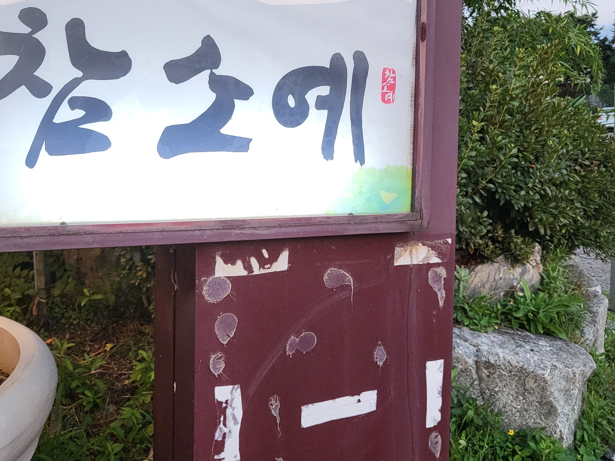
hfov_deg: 47.8
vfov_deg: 36.6
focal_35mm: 39
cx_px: 337
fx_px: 693
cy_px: 170
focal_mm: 4.25
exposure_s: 1/120
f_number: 1.8
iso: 160
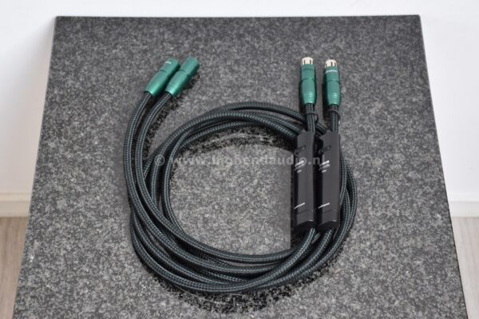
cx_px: 240
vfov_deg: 18.9
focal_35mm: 72
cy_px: 160
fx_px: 958
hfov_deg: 28.1
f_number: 4.5
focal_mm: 48
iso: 500
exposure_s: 1/60
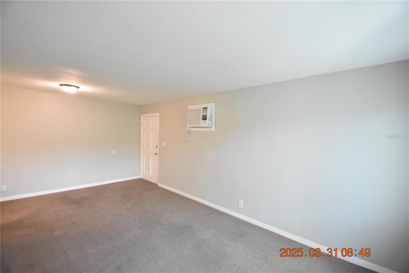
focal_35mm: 15
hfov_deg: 100.4
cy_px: 136
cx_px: 204
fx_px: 170
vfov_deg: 77.3
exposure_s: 1/60
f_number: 3.5
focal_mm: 10
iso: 2800
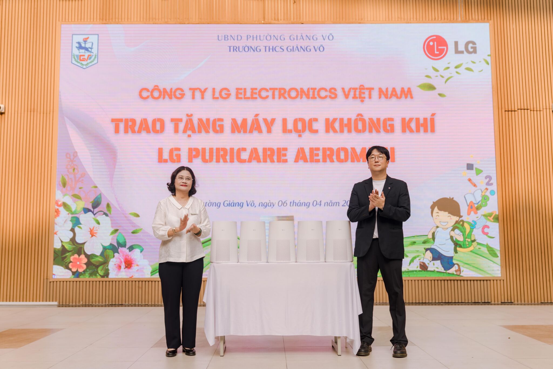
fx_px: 568
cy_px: 184
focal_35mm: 37
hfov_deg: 51.9
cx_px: 276
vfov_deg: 35.9
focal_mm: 37
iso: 100
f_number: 3.2
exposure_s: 1/160
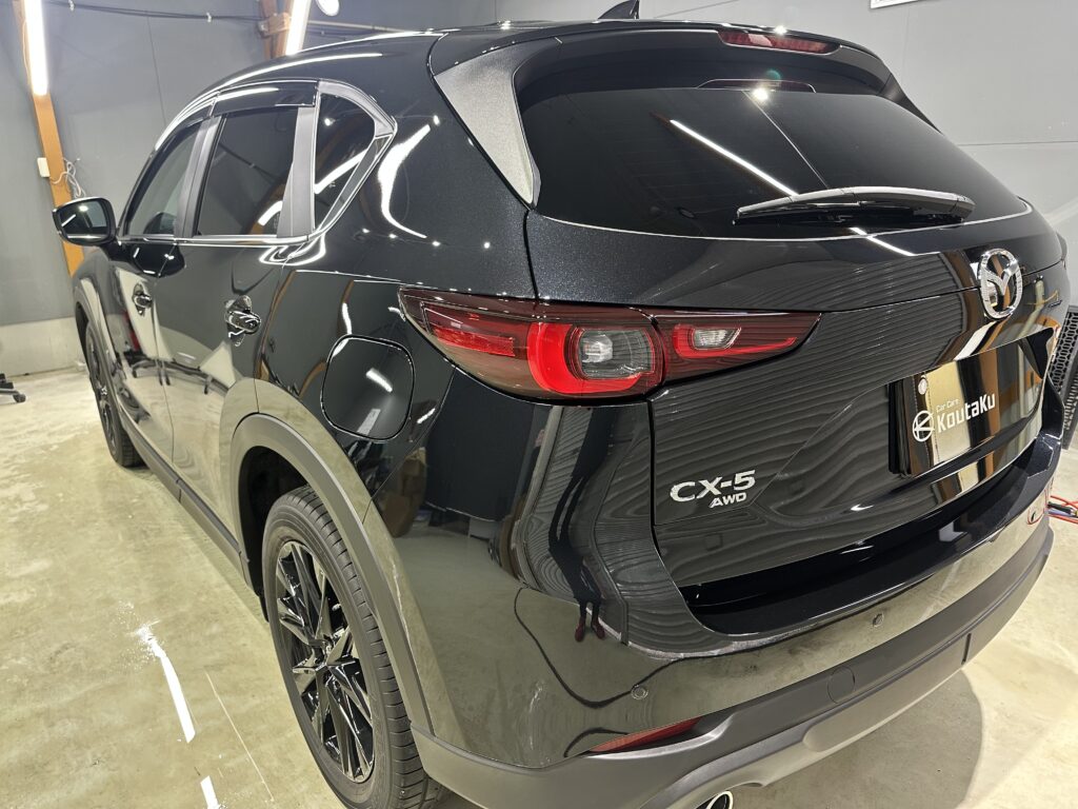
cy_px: 404
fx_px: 747
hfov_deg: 71.6
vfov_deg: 56.8
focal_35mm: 24
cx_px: 539
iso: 200
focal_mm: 6.86
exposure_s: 1/60
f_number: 1.78
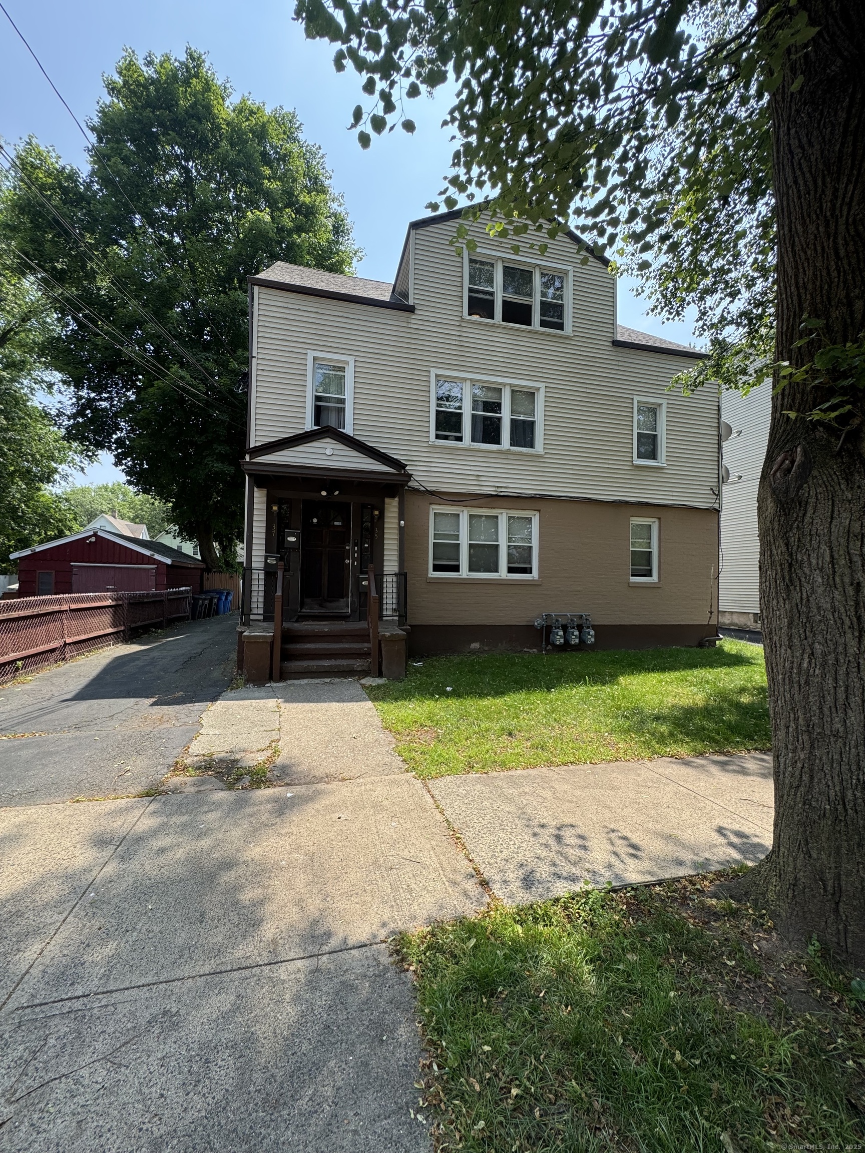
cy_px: 576
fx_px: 466
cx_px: 432
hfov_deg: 85.7
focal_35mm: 14
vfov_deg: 102.1
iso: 40
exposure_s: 1/479
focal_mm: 2.22
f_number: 2.2
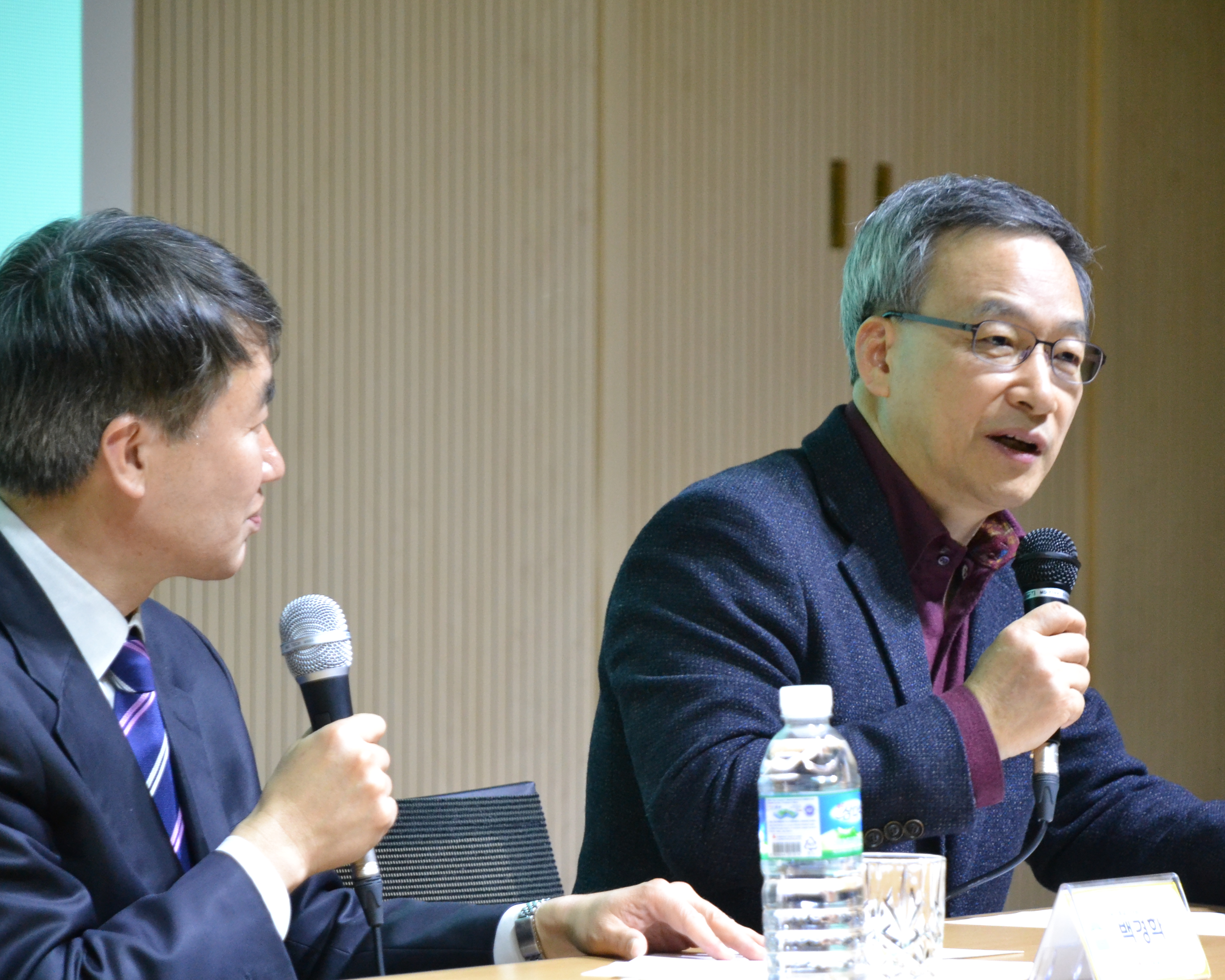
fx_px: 8287
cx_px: 685
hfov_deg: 8.5
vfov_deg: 6.8
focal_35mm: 229
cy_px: 491
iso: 2200
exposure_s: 1/30
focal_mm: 135
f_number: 5.6
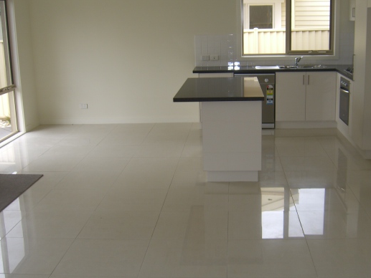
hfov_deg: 40.4
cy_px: 136
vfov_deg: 30.9
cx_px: 205
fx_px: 504
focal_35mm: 47
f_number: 2.8
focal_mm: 7.9
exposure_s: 1/80
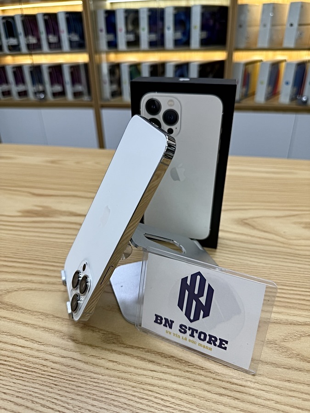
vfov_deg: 71.6
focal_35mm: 24
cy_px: 206
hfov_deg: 56.8
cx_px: 155
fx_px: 287
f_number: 1.78
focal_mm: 6.76
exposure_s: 1/120
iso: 50
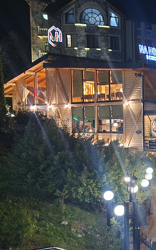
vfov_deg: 58.1
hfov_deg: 34.1
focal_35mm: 33
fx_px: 224
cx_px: 164
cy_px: 125
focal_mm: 6.4
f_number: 1.8
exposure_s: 1/13
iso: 1000
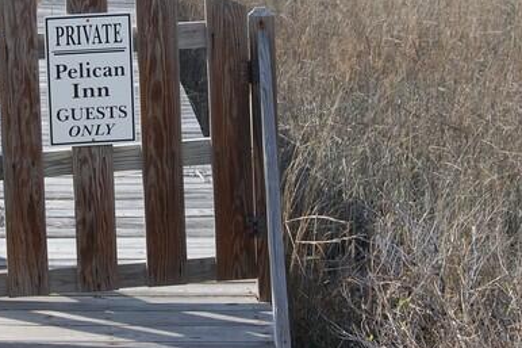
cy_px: 8
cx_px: 157
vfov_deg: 11.5
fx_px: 1710
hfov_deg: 17.3
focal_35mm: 118
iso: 200
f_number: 8
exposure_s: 1/250
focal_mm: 38
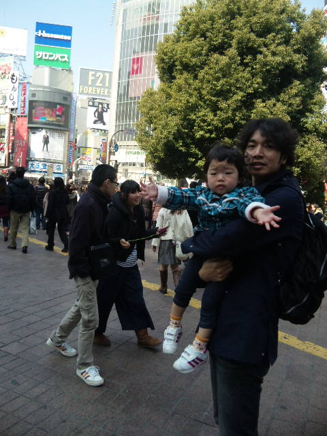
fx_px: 365
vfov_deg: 61.7
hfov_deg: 48.2
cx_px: 164
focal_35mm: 29
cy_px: 218
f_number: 2.8
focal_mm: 4.82
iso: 100
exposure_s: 1/478
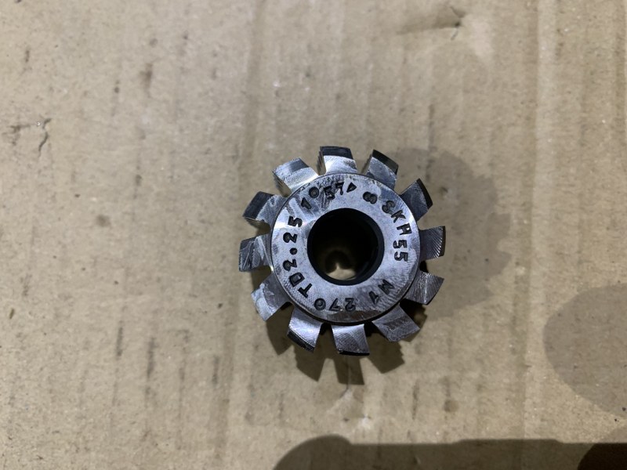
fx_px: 471
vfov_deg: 53.1
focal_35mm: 26
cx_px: 314
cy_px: 235
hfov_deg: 67.3
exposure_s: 1/60
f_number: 1.8
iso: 200
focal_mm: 4.25
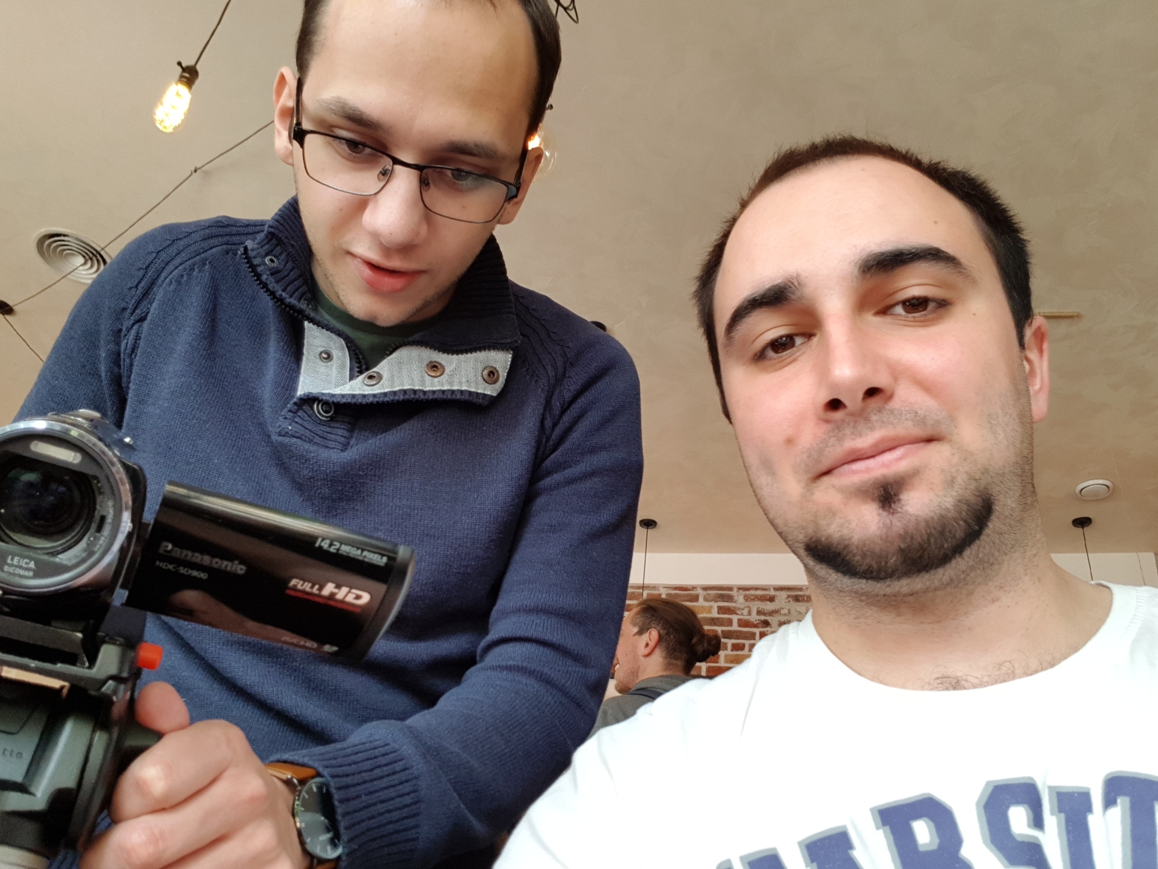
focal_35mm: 25
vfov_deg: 54.9
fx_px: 836
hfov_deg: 69.4
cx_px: 579
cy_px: 434
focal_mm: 2.95
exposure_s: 1/50
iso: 50
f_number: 1.7
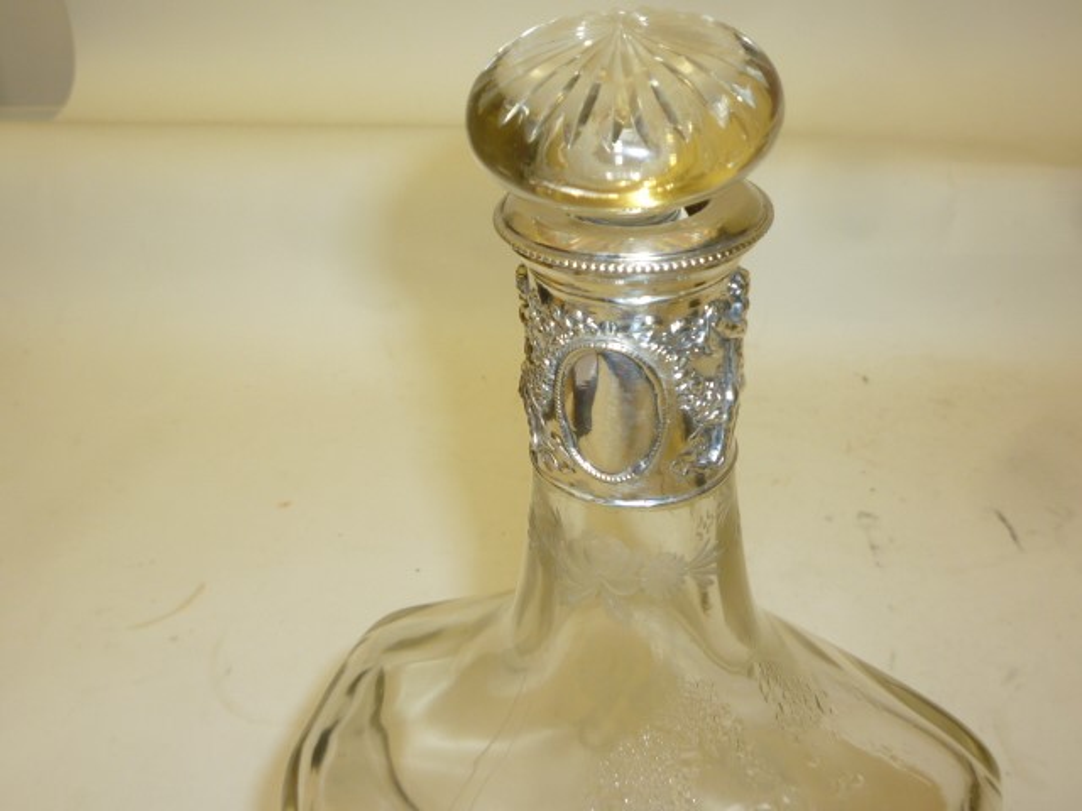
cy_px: 406
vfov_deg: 38.7
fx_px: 1157
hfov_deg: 50.1
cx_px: 541
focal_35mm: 37
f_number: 4
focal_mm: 5.2
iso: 100
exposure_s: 1/30
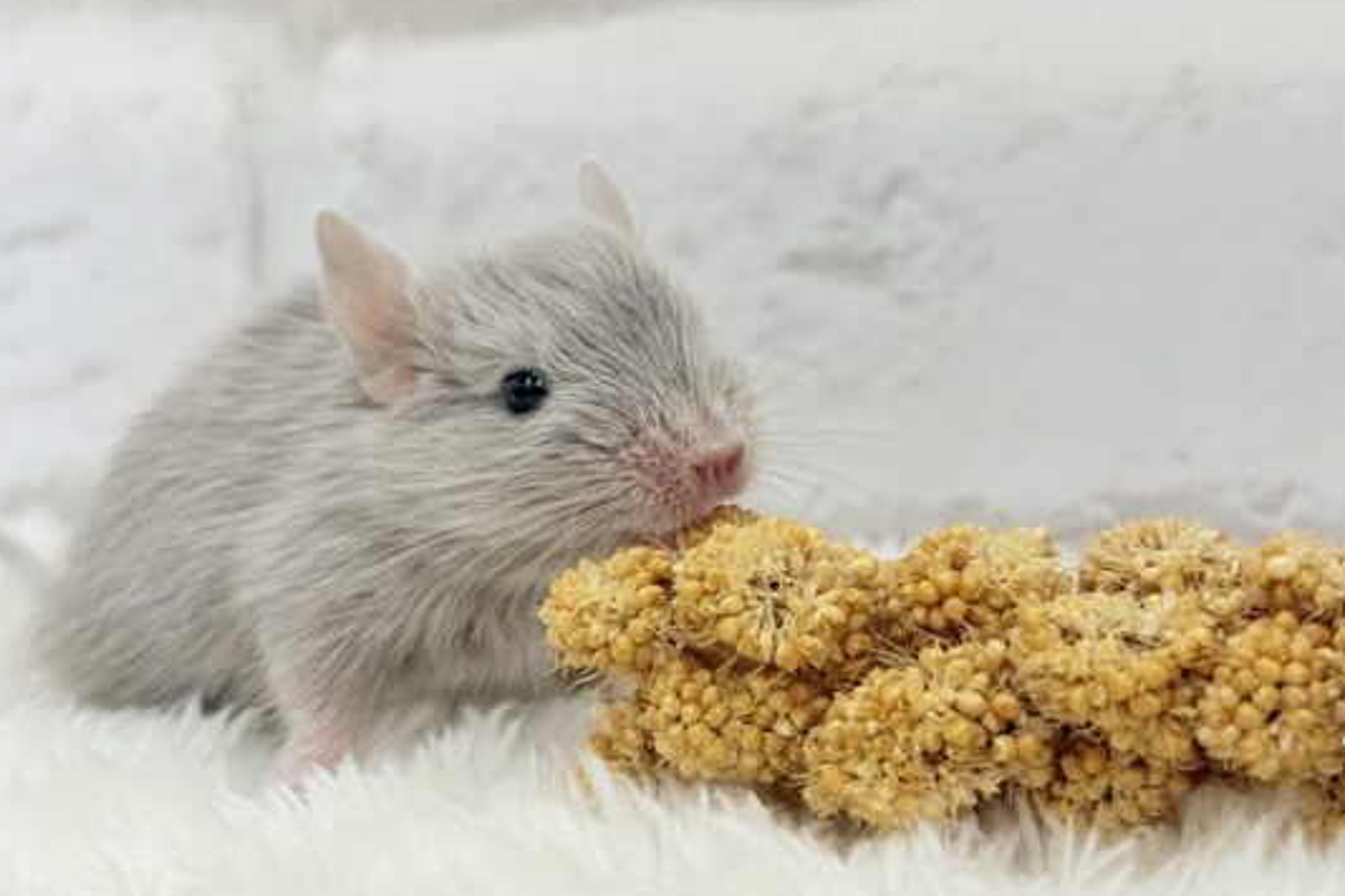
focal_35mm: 65
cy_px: 427
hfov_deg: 30.9
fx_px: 2428
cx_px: 737
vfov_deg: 20.9
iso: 100
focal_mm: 5.96
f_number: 1.6
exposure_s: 1/100
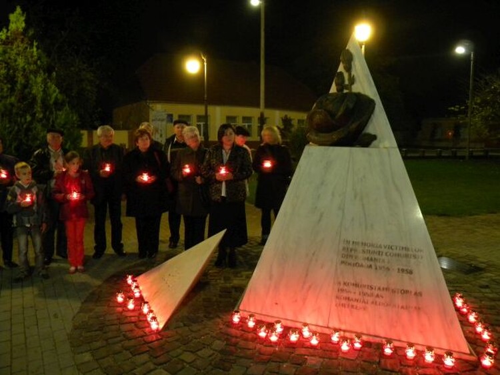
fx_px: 405
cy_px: 188
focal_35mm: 28
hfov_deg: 63.4
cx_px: 250
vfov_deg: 49.8
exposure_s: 1/2
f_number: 3.5
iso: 400
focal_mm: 5
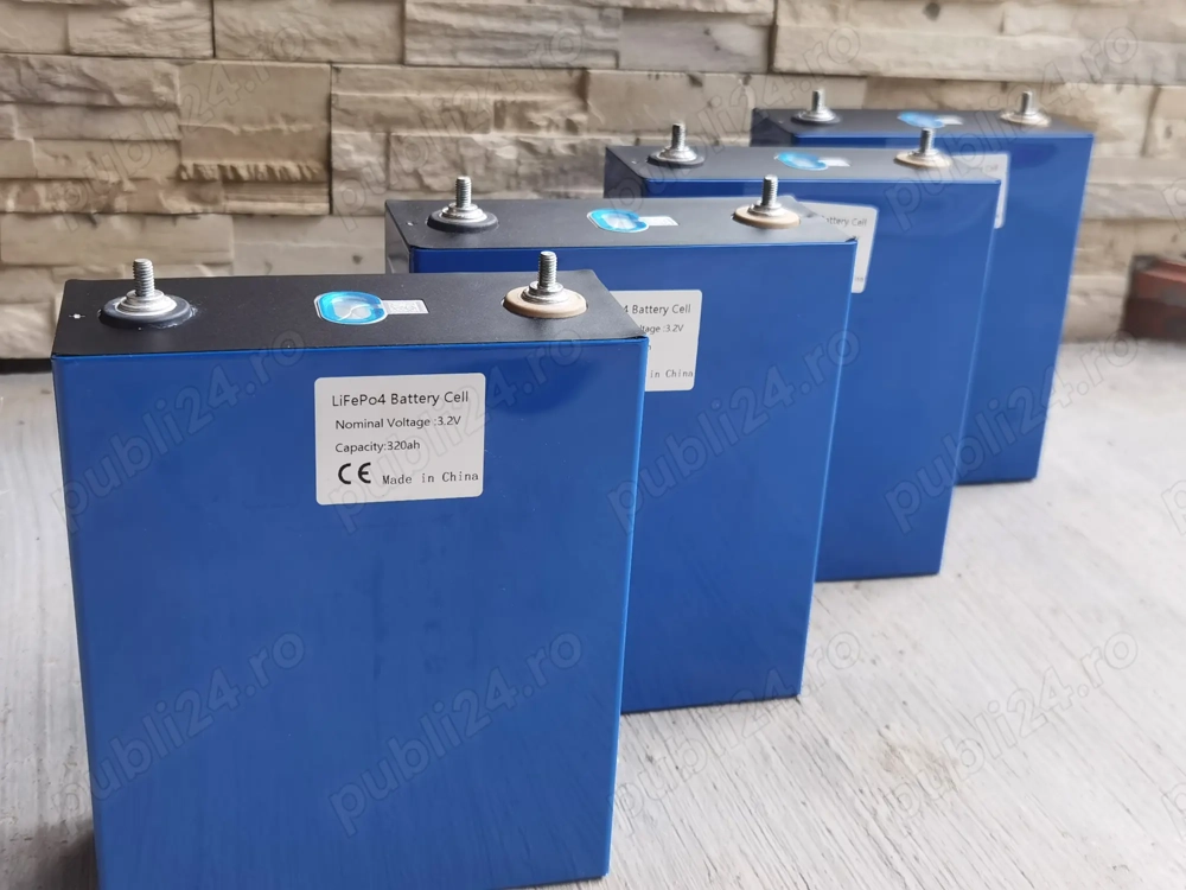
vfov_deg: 34.3
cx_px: 593
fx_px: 1439
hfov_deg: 44.8
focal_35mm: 42
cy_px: 445
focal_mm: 6.71
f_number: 1.9
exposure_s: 1/148
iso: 50
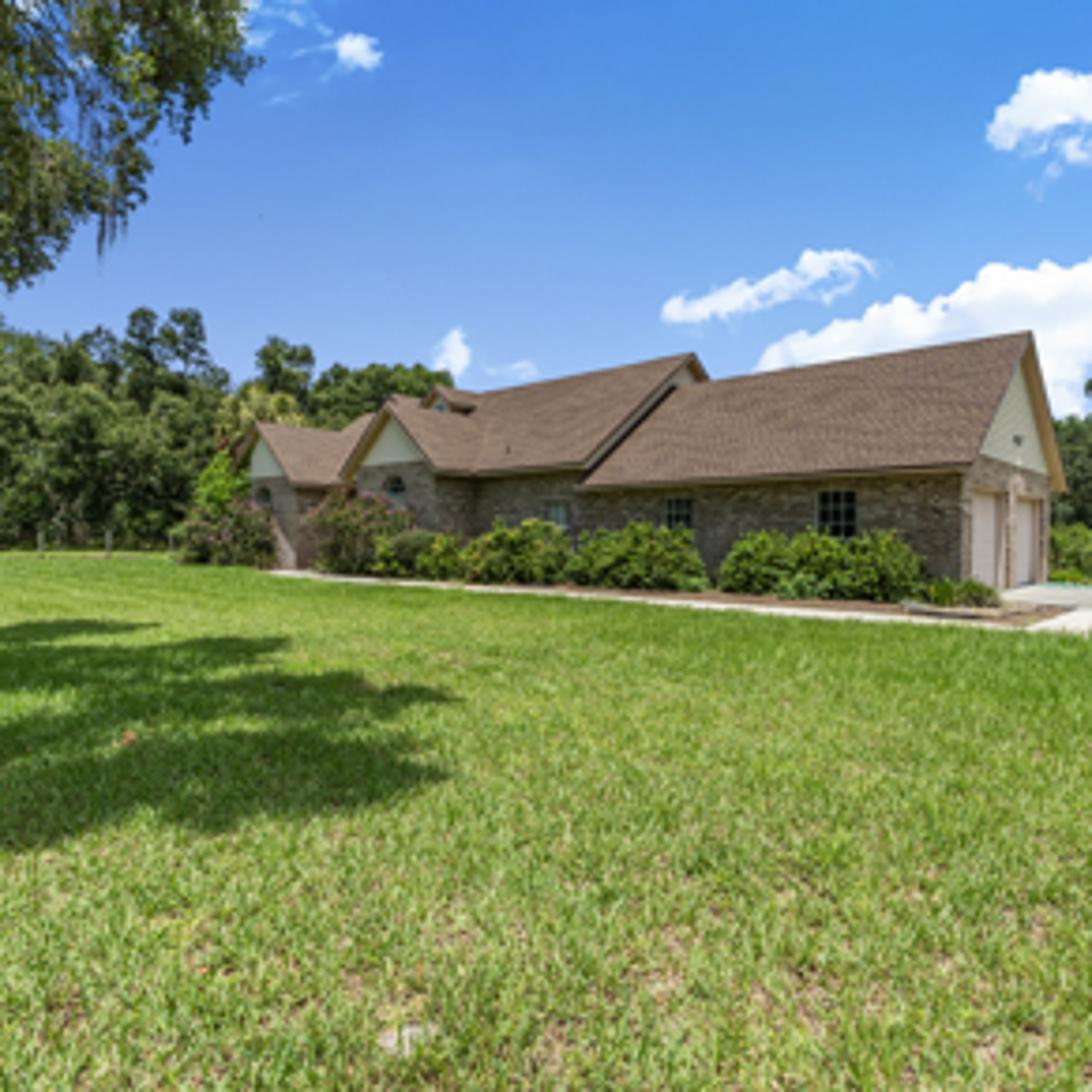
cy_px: 555
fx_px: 773
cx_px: 600
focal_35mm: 22
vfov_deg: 70.5
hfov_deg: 70.3
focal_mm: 11
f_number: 8
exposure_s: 1/800
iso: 320
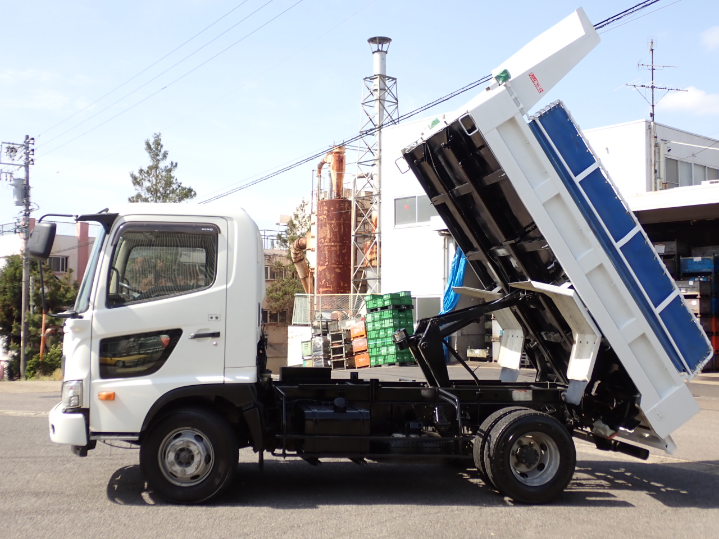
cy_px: 270
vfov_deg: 35.1
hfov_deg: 45.8
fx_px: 852
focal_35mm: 41
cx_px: 360
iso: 100
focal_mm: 7.31
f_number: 2.8
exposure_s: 1/800
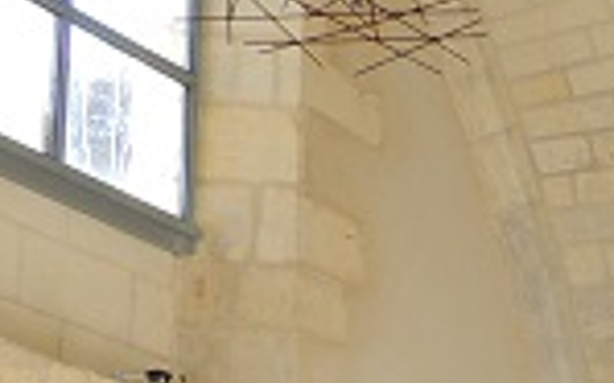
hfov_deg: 13.9
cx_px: 1038
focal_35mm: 137
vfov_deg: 9.0
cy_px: 782
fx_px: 2292
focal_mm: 4.3
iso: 100
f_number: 3.3
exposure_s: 1/80
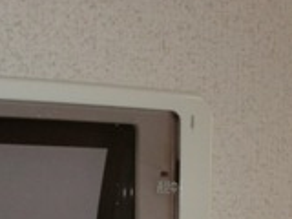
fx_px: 844
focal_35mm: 100
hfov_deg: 19.1
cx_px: -4
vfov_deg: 13.7
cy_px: 356
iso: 250
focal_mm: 4.5
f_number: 3.5
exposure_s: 1/30
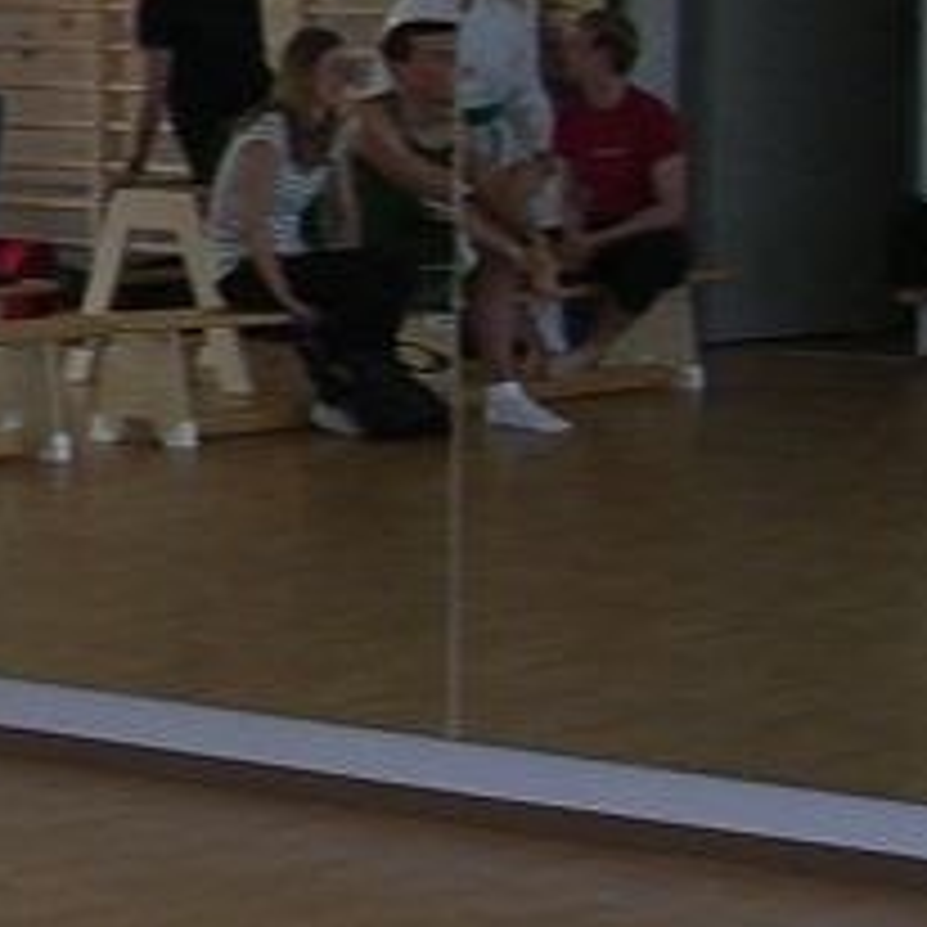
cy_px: 284
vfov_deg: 10.5
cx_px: -914
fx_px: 5060
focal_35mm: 167
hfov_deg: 9.8
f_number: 2.8
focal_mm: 7.9
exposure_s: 1/500
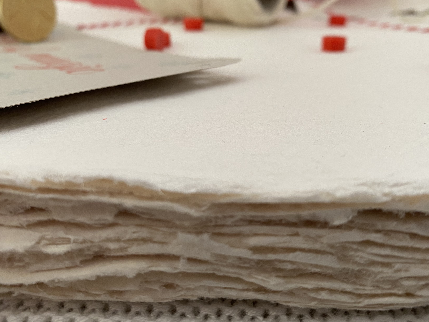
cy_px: 152
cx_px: 216
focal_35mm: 32
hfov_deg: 56.8
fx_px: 397
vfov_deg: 44.1
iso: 160
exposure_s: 1/60
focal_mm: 4.25
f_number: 1.8
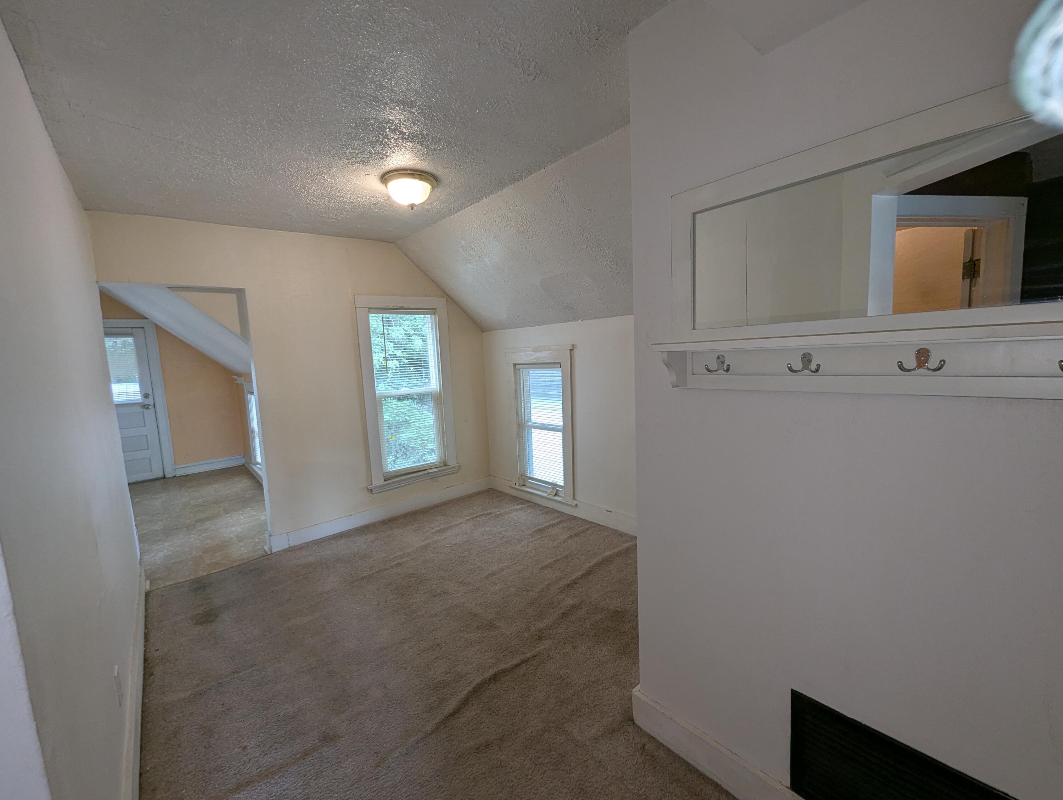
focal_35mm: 13
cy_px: 400
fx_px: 400
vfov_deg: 90.0
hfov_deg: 106.1
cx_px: 532
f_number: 2.2
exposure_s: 1/24
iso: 78
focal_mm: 1.95
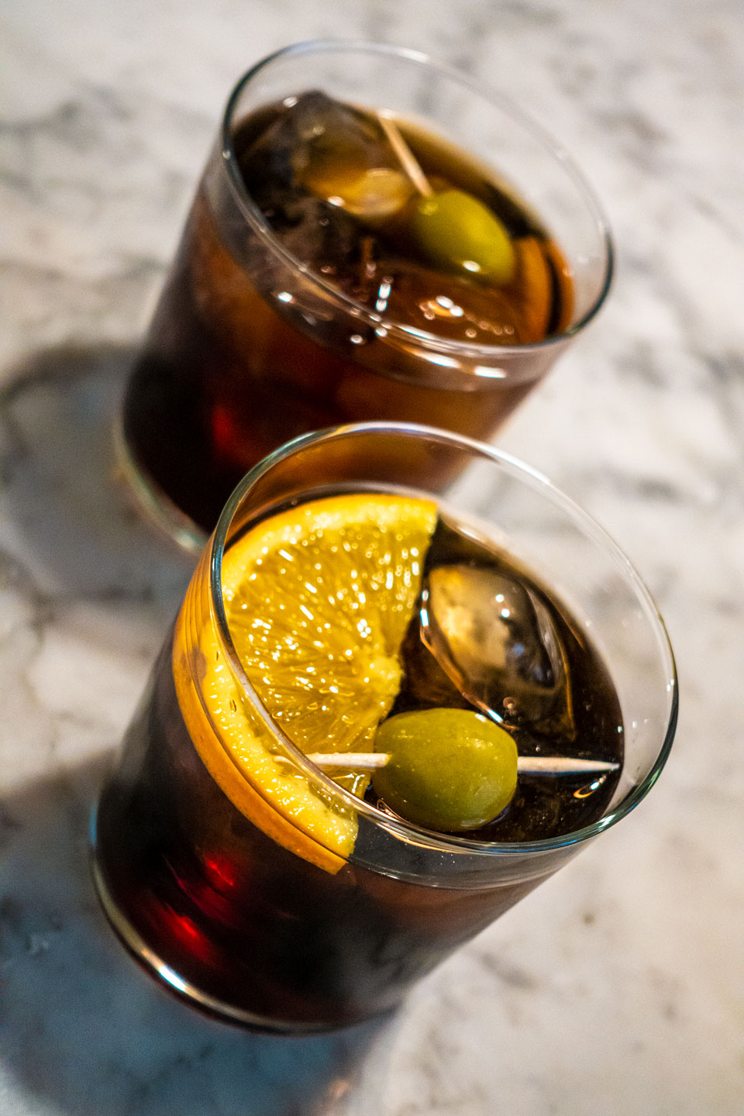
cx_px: 372
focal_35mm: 70
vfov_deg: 28.8
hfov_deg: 19.5
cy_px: 558
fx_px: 2170
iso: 1600
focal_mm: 25.7
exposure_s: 1/160
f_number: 2.8
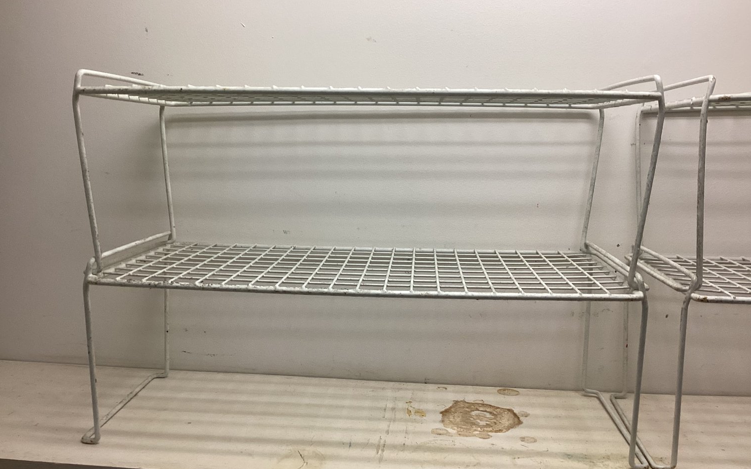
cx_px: 375
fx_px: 675
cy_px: 249
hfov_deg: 58.1
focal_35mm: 33
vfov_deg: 38.3
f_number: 2.4
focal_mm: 3.3
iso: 80
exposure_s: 1/120
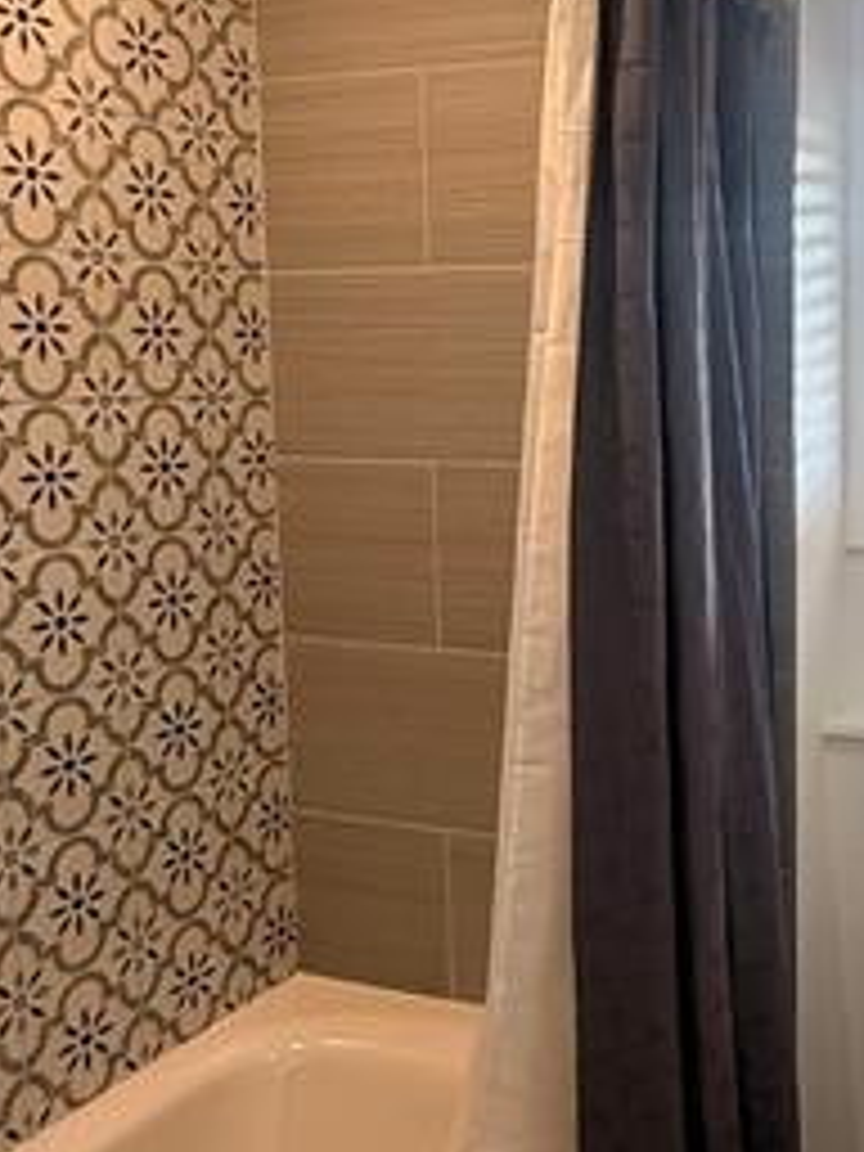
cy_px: 544
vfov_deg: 44.8
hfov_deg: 32.3
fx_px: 1398
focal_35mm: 42
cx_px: 810
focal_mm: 2.22
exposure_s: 1/120
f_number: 2.2
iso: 320
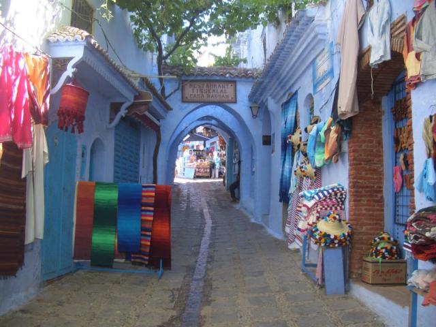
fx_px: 441
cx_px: 218
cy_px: 164
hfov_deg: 52.6
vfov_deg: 40.7
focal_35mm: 35
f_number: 2.6
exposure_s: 1/125
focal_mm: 5.8
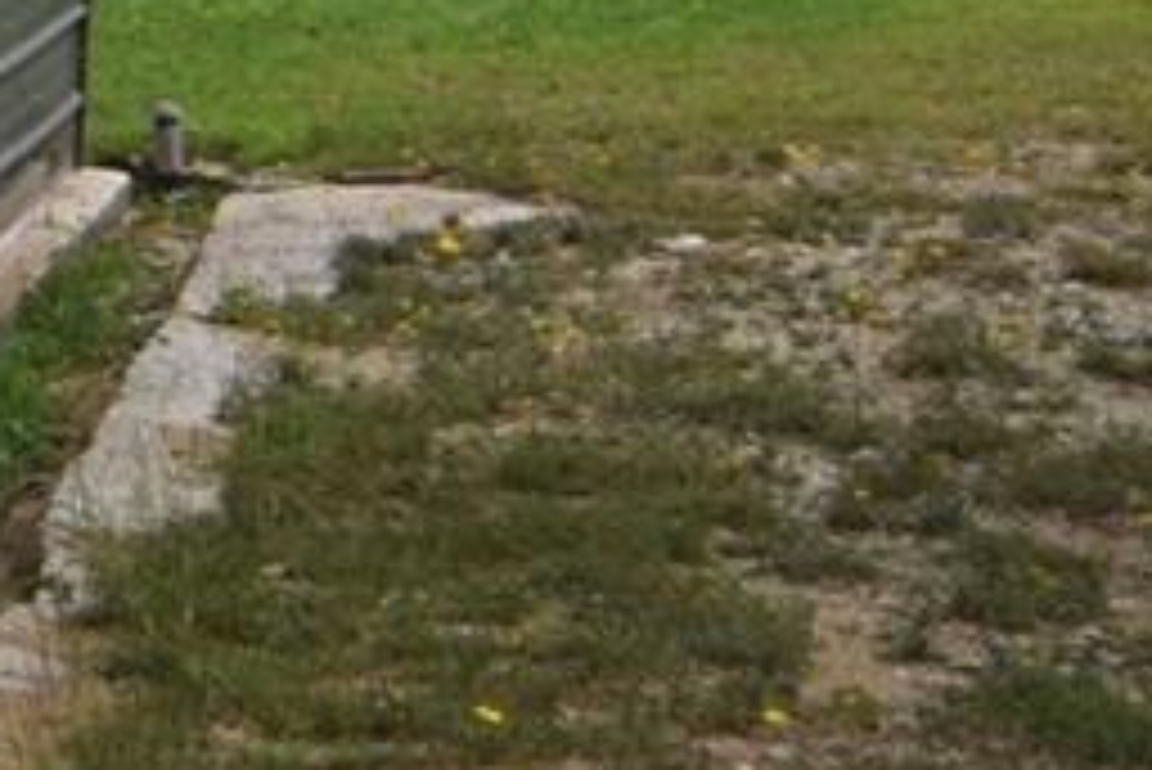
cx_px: -2133
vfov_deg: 9.3
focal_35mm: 144
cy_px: -435
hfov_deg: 10.6
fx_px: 4610
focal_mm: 12
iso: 200
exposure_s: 1/400
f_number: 10
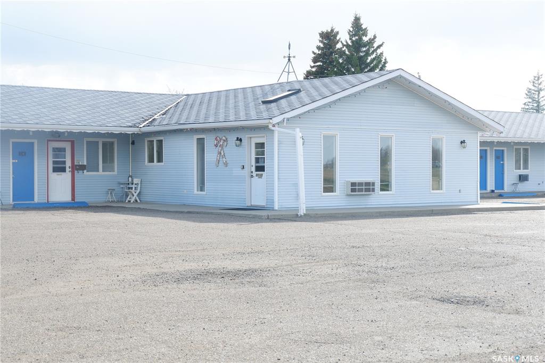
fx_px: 938
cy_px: 182
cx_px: 272
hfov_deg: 32.4
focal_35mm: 62
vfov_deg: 21.9
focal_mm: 41.8
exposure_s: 1/340
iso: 200
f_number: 5.6
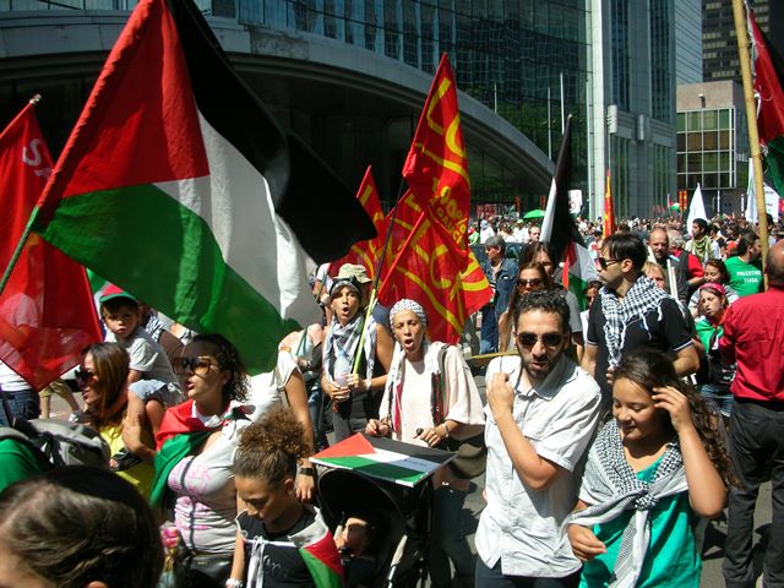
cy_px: 294
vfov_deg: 40.7
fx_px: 793
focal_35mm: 35
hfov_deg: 52.6
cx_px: 392
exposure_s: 1/117
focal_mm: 5.8
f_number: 8.5
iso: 50
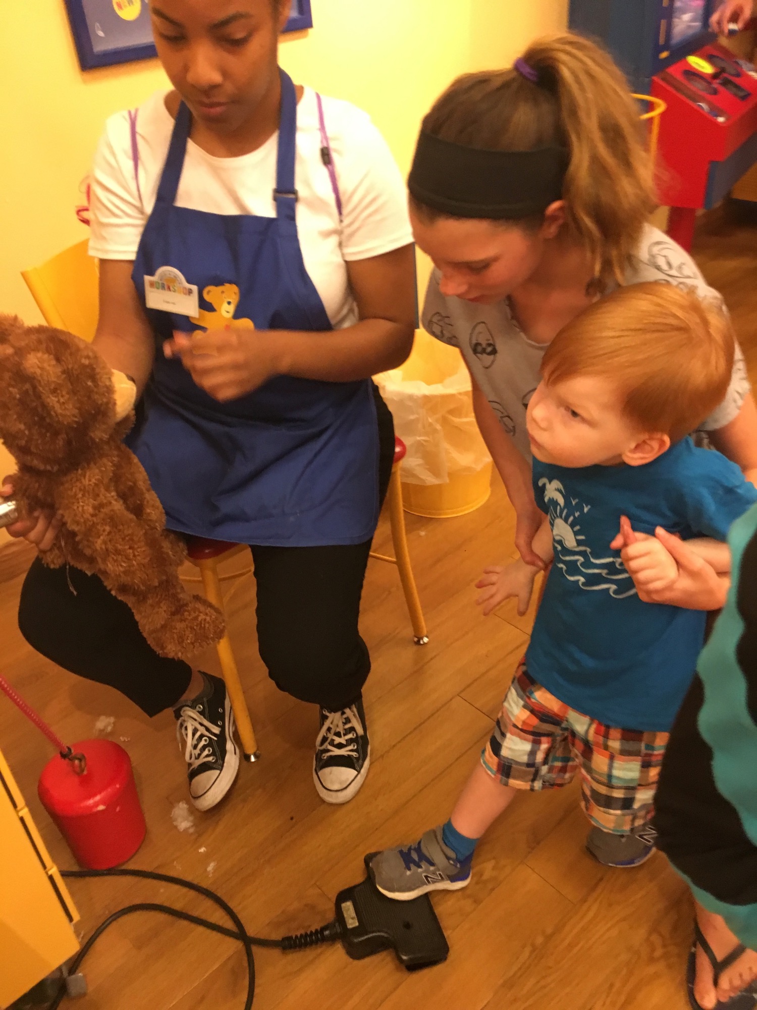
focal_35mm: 29
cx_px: 378
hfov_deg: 48.2
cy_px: 505
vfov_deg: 61.7
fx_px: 846
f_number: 2.2
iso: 200
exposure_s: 1/30
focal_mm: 4.15
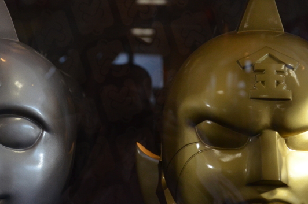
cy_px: 124
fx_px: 862
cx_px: 104
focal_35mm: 101
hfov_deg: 20.2
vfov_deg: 13.5
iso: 800
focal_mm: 35
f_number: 4.5
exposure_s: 1/320
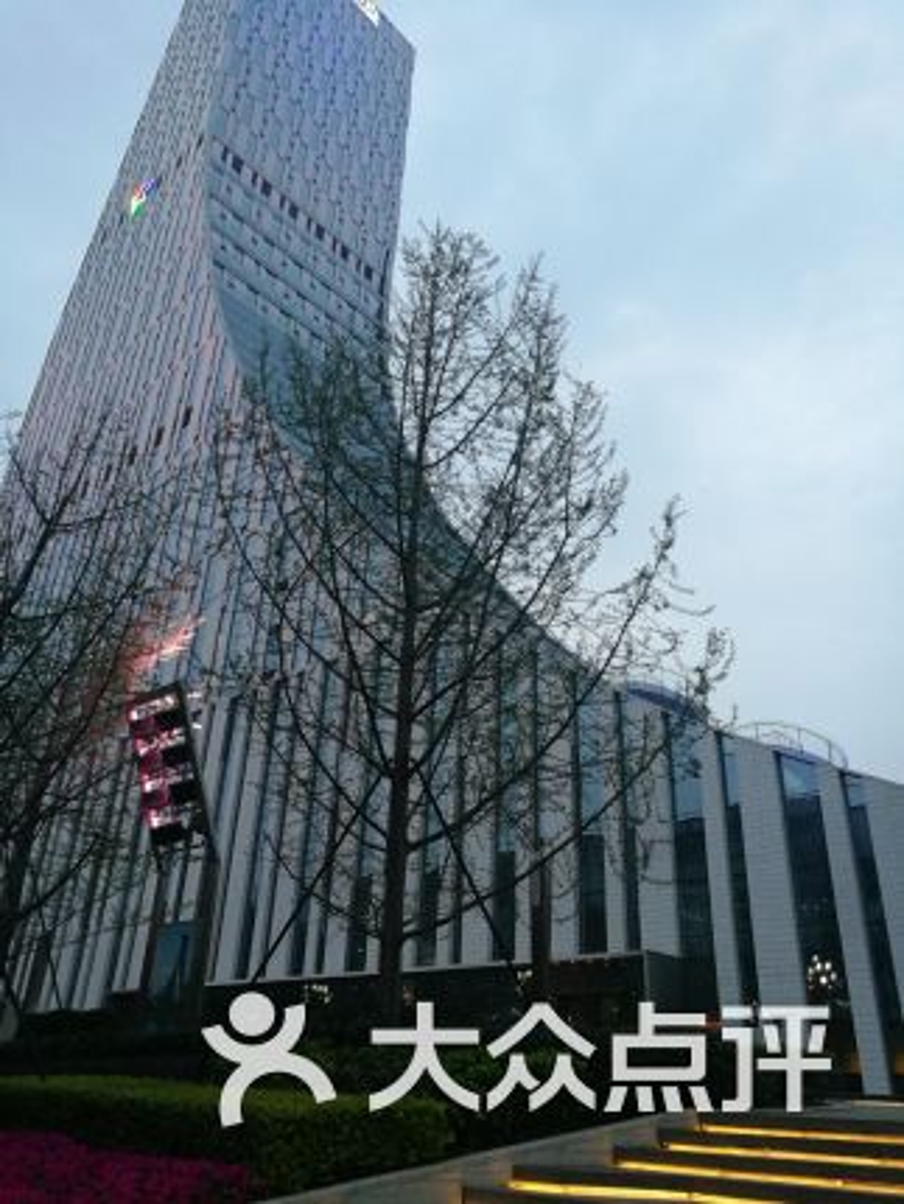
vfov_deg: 65.3
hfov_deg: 51.4
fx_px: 939
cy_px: 602
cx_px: 452
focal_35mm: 27
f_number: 2.2
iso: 160
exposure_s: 1/33.3
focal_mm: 4.5
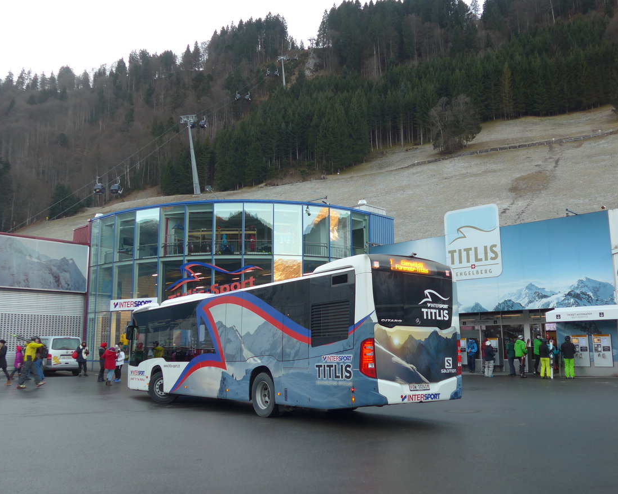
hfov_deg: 57.2
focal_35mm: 31
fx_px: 567
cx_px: 306
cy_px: 252
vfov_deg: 47.1
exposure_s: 1/100
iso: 80
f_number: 2.2
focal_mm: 6
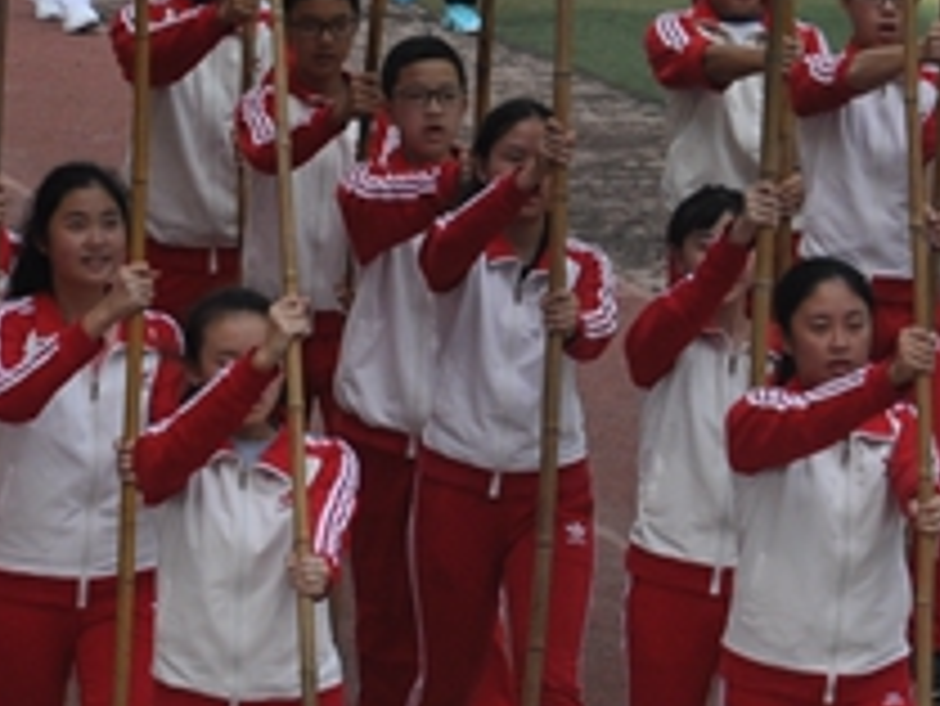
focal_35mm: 428
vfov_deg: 3.5
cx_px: 558
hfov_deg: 4.6
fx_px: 11629
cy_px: -99
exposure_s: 1/400
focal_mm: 58
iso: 250
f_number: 9
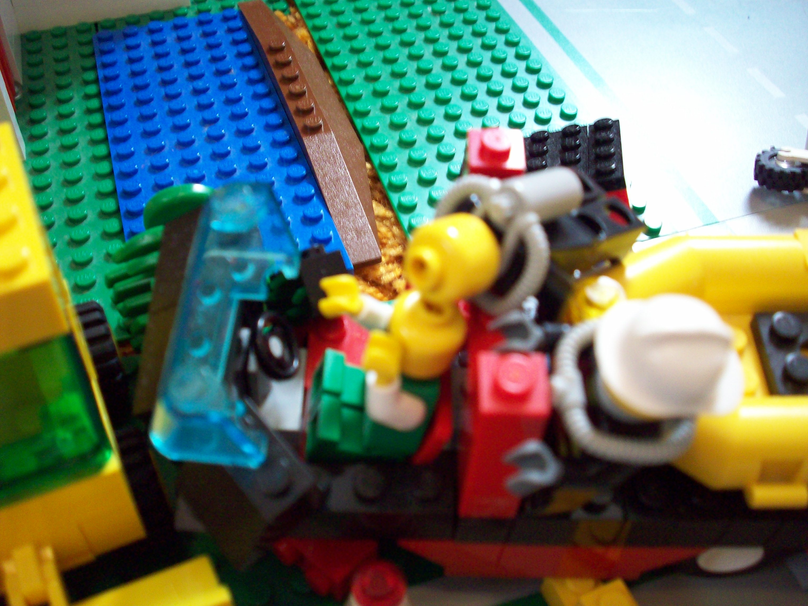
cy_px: 303
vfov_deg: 38.7
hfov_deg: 50.1
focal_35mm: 37
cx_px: 404
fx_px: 864
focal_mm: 6.2
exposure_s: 1/8
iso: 166
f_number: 2.8
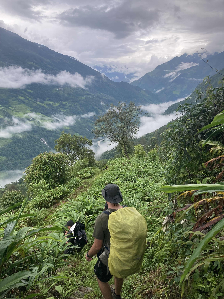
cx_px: 112
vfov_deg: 63.4
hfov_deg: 49.7
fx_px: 242
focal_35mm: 28
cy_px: 150
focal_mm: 3.99
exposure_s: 1/453
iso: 20
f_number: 1.8
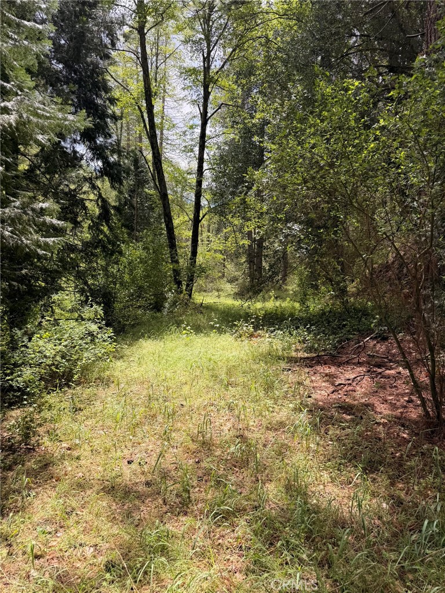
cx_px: 222
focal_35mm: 24
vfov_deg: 71.6
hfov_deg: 56.8
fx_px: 411
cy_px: 296
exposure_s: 1/1585
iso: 80
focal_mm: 6.76
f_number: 1.78
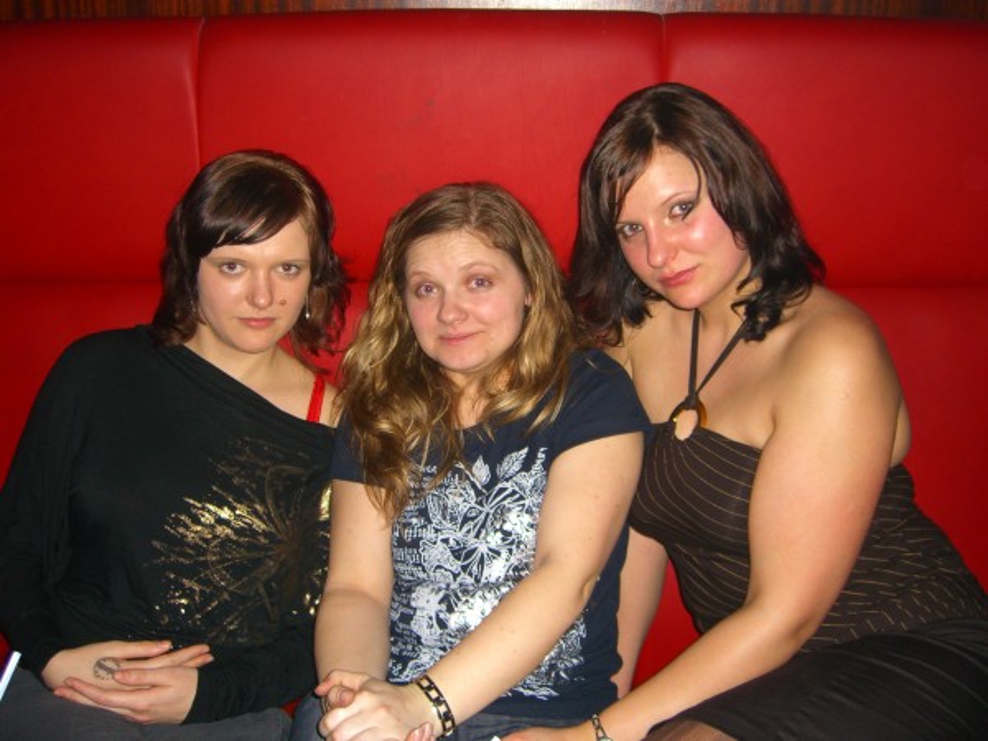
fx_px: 1085
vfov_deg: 37.7
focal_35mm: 38
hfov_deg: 49.0
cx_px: 494
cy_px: 370
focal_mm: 7.9
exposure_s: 1/60
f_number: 2.8
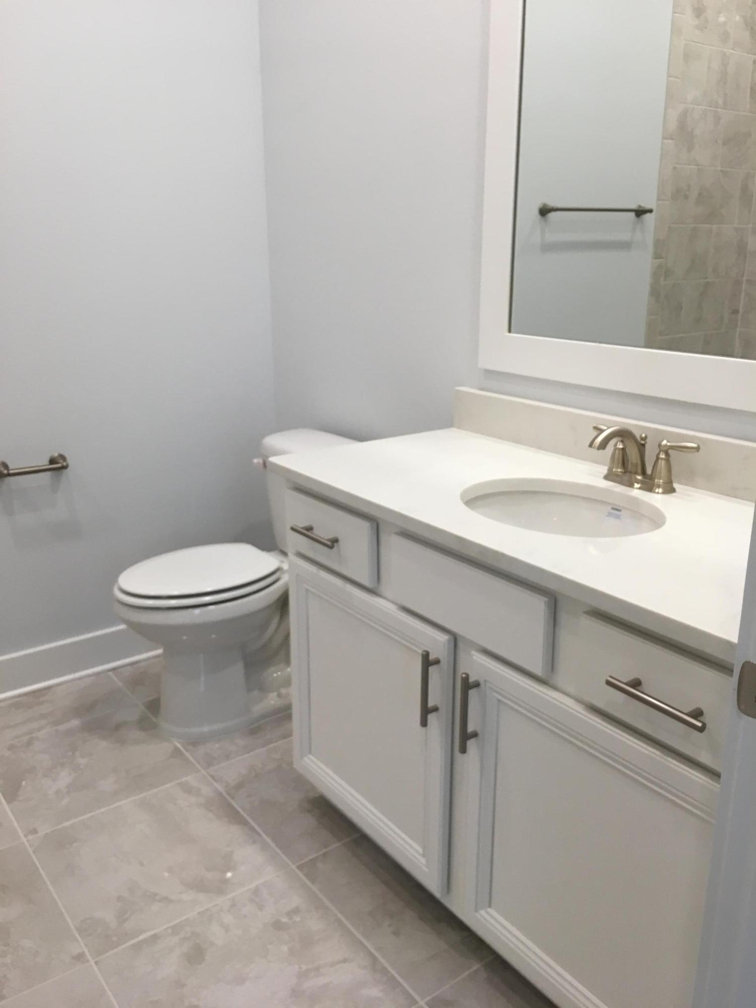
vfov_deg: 61.7
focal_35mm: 29
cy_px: 504
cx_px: 378
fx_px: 844
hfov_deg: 48.2
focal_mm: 4.15
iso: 25
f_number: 2.2
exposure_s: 1/30
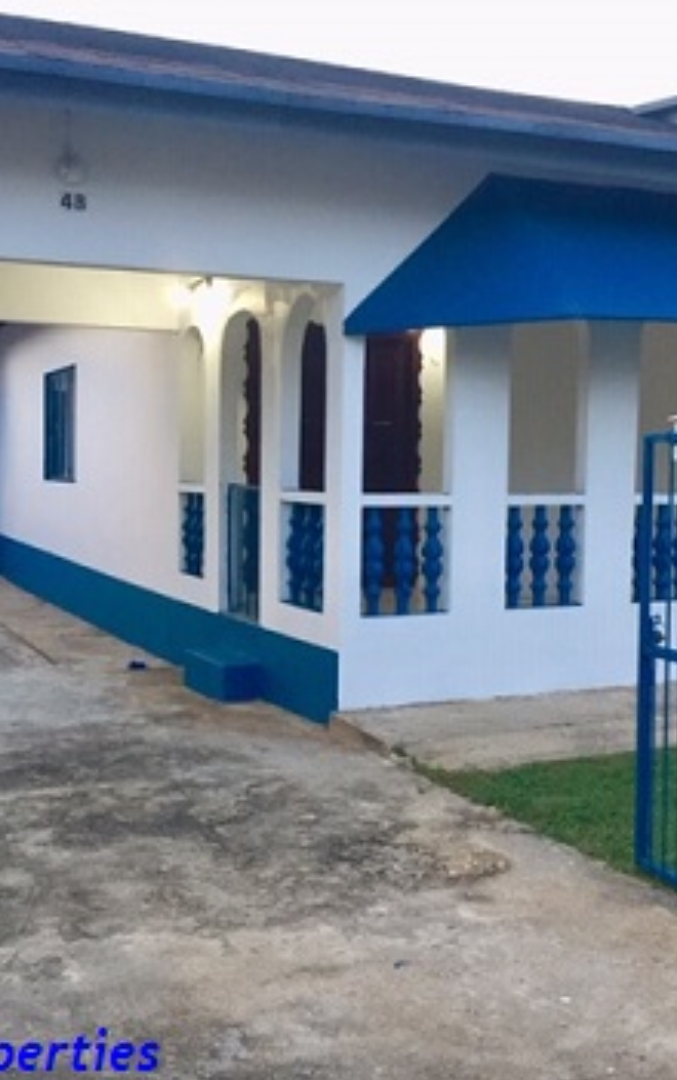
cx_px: 394
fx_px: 1237
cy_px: 529
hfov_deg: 30.5
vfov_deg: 47.2
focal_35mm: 42
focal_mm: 4.15
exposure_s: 1/30
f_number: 2.2
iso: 100
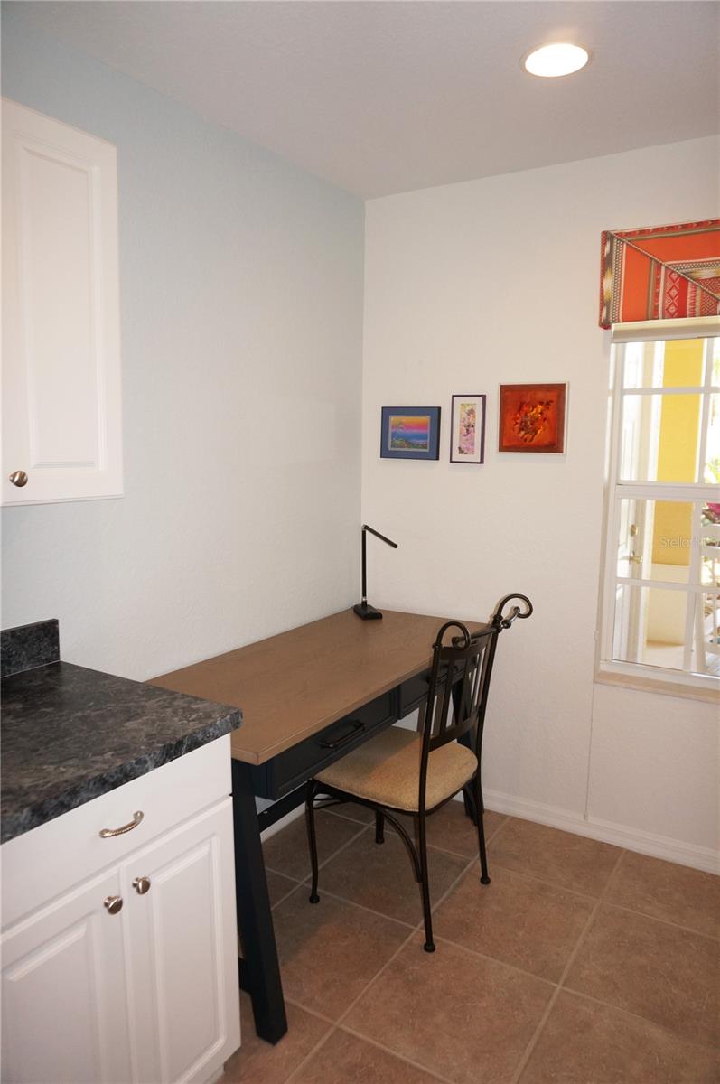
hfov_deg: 53.0
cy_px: 542
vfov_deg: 73.8
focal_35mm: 24
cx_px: 360
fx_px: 722
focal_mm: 16
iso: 500
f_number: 4
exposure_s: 1/160
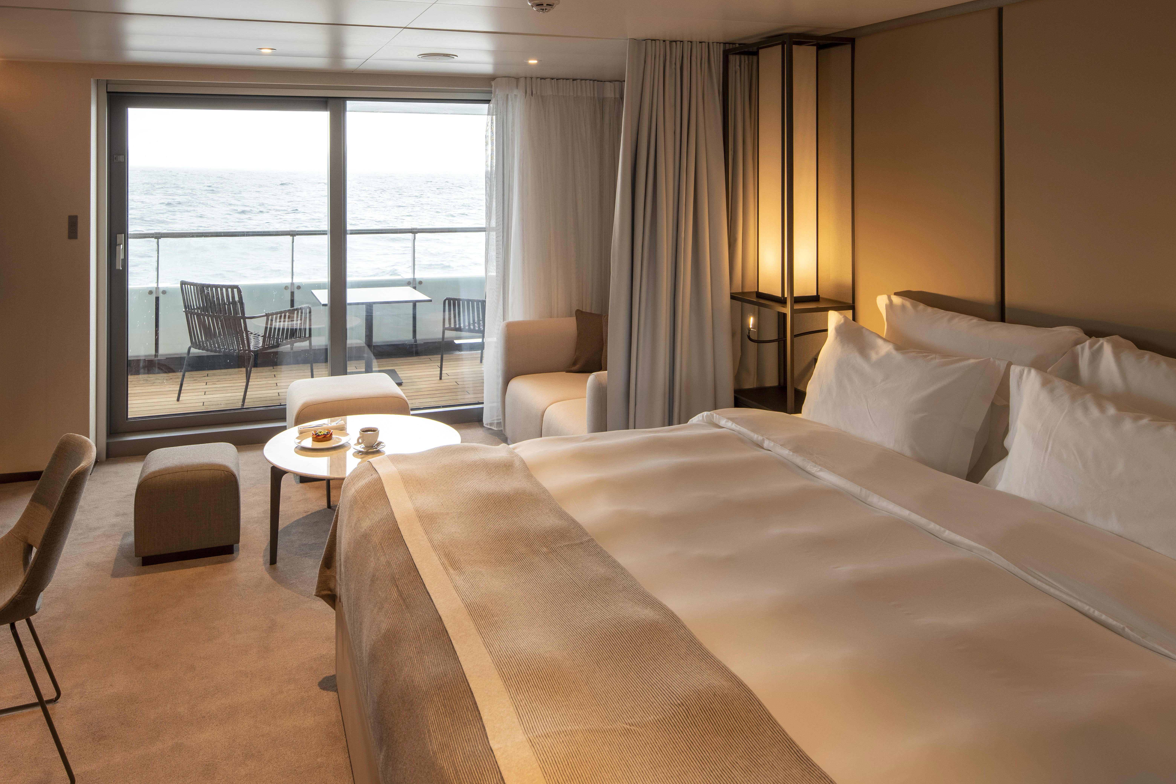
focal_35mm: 25
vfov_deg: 51.3
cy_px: 397
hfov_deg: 71.1
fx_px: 817
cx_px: 497
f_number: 8
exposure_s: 1/60
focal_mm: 19
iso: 400
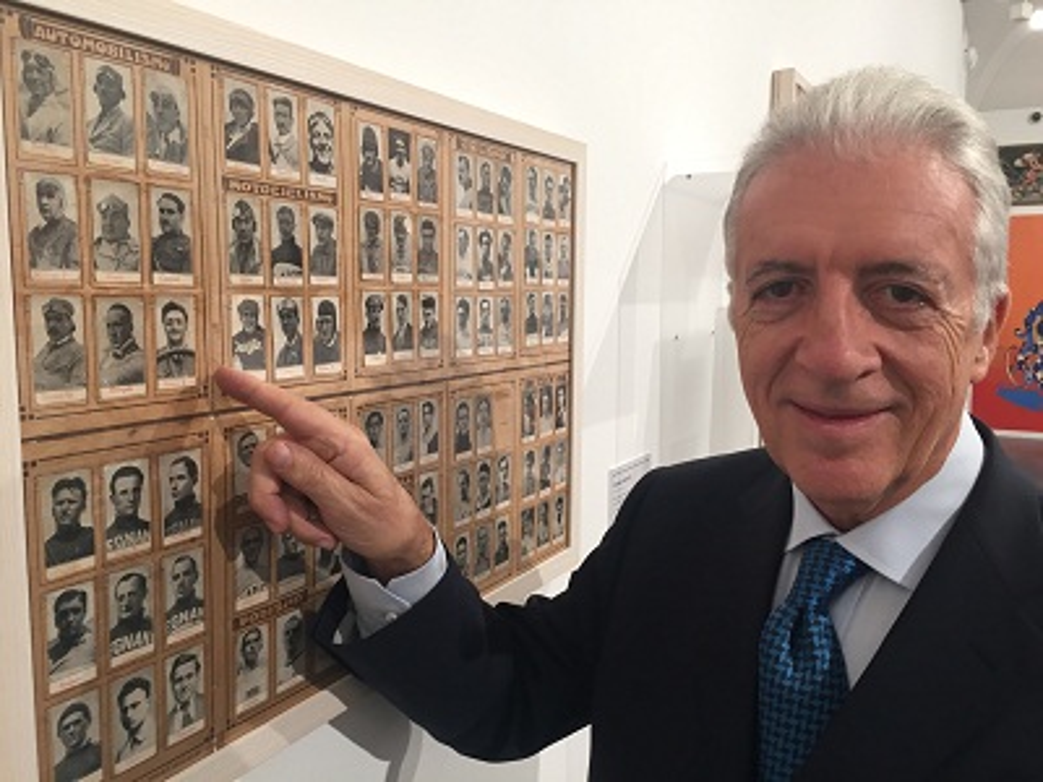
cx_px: 522
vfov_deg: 48.2
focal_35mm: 29
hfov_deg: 61.7
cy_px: 391
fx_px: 874
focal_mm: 4.15
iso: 80
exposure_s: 1/33
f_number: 2.2
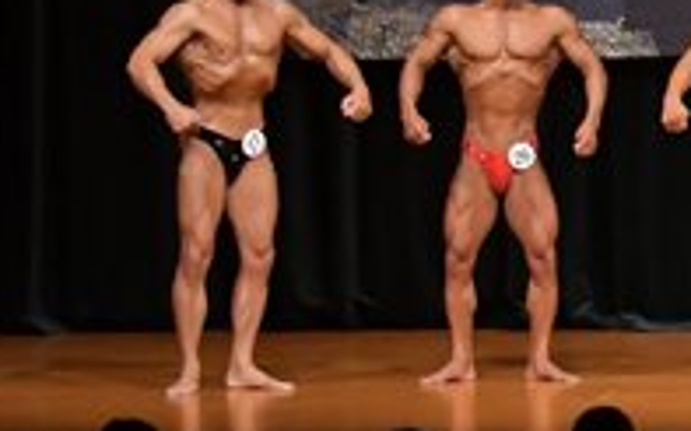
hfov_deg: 6.1
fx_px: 6326
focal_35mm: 336
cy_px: 14
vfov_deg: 3.9
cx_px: 1166
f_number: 5.6
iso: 5000
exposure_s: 1/400
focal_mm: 56
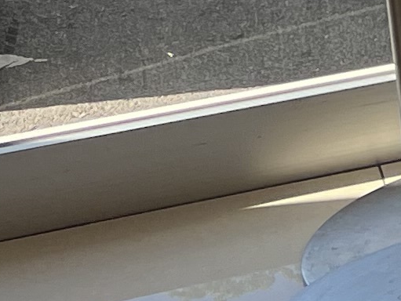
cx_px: 1332
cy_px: -451
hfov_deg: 7.9
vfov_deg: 6.8
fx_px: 2376
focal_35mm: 205
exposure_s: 1/526
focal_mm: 5.7
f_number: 1.5
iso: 50
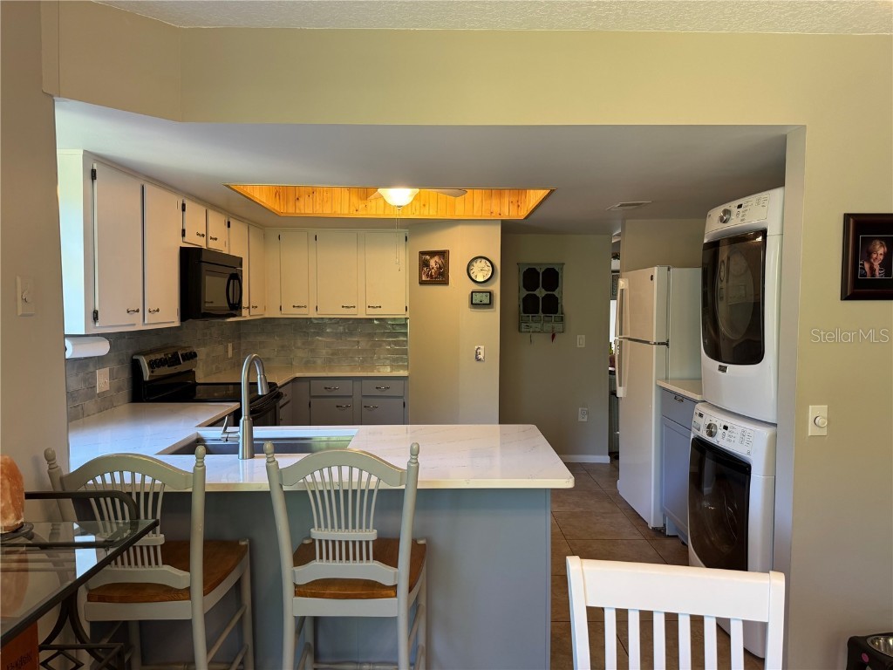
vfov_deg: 56.8
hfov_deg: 71.6
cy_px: 335
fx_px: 619
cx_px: 446
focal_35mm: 24
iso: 160
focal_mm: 6.76
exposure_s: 1/60
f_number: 1.78
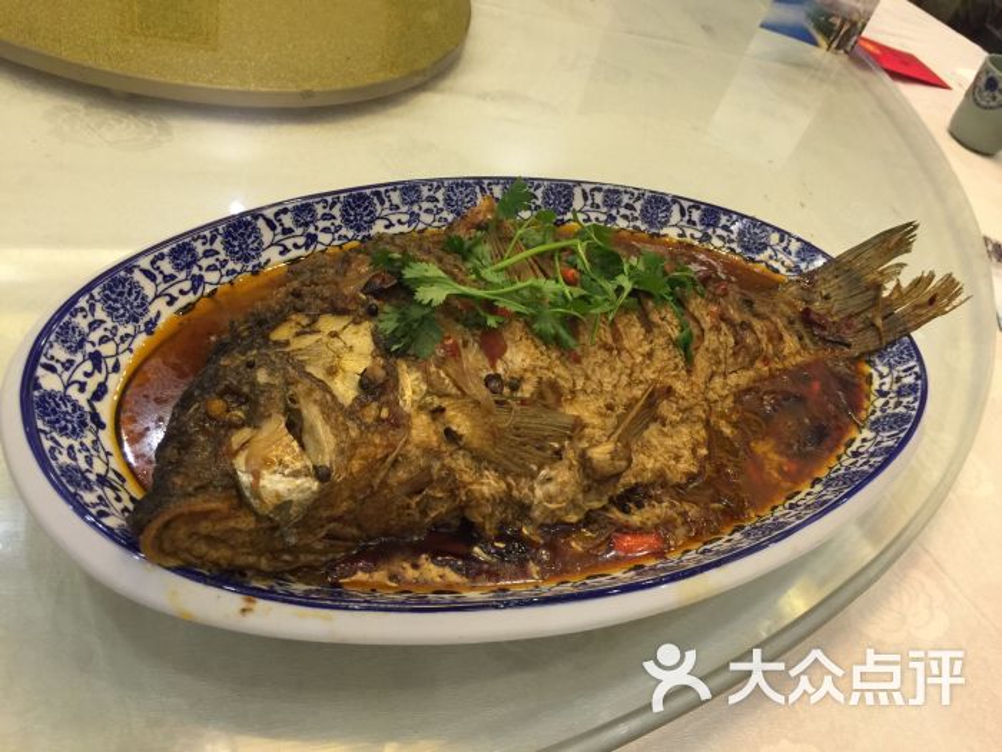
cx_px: 501
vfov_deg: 48.2
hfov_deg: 61.7
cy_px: 376
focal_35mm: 29
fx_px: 839
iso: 100
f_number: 2.2
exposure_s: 1/17
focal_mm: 4.15
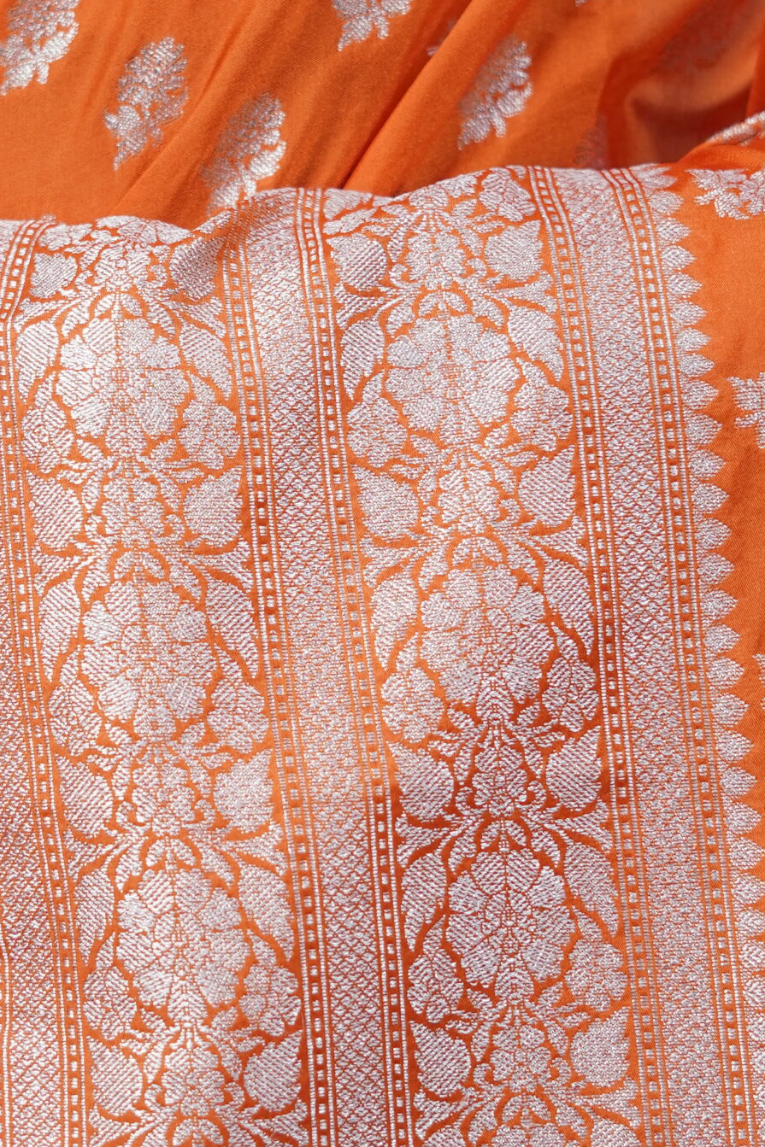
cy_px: 555
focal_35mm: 143
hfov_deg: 9.6
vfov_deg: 14.4
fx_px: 4559
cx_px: 121
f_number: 1.8
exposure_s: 1/100
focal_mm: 50
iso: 250
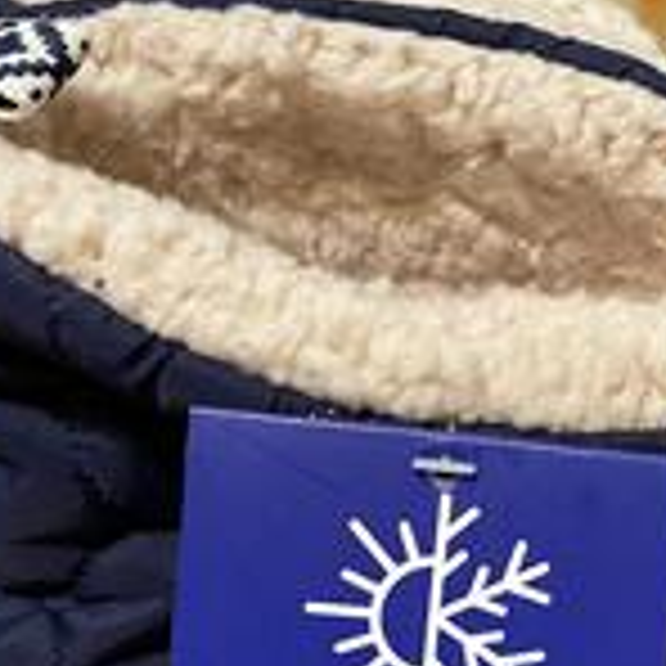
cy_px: 495
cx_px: 693
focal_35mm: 62
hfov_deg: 26.0
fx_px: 1350
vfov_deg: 27.4
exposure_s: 1/40
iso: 640
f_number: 1.6
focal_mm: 4.2
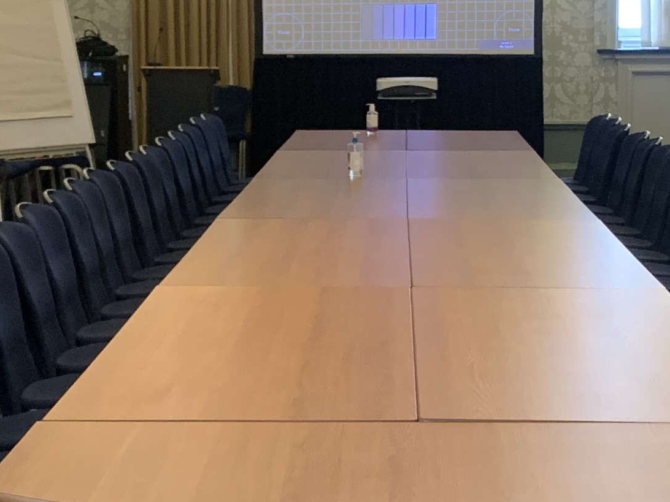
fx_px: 1858
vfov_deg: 15.4
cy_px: 205
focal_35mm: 96
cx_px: 394
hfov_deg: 20.4
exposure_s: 1/50
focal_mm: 4.25
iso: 250
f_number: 1.8
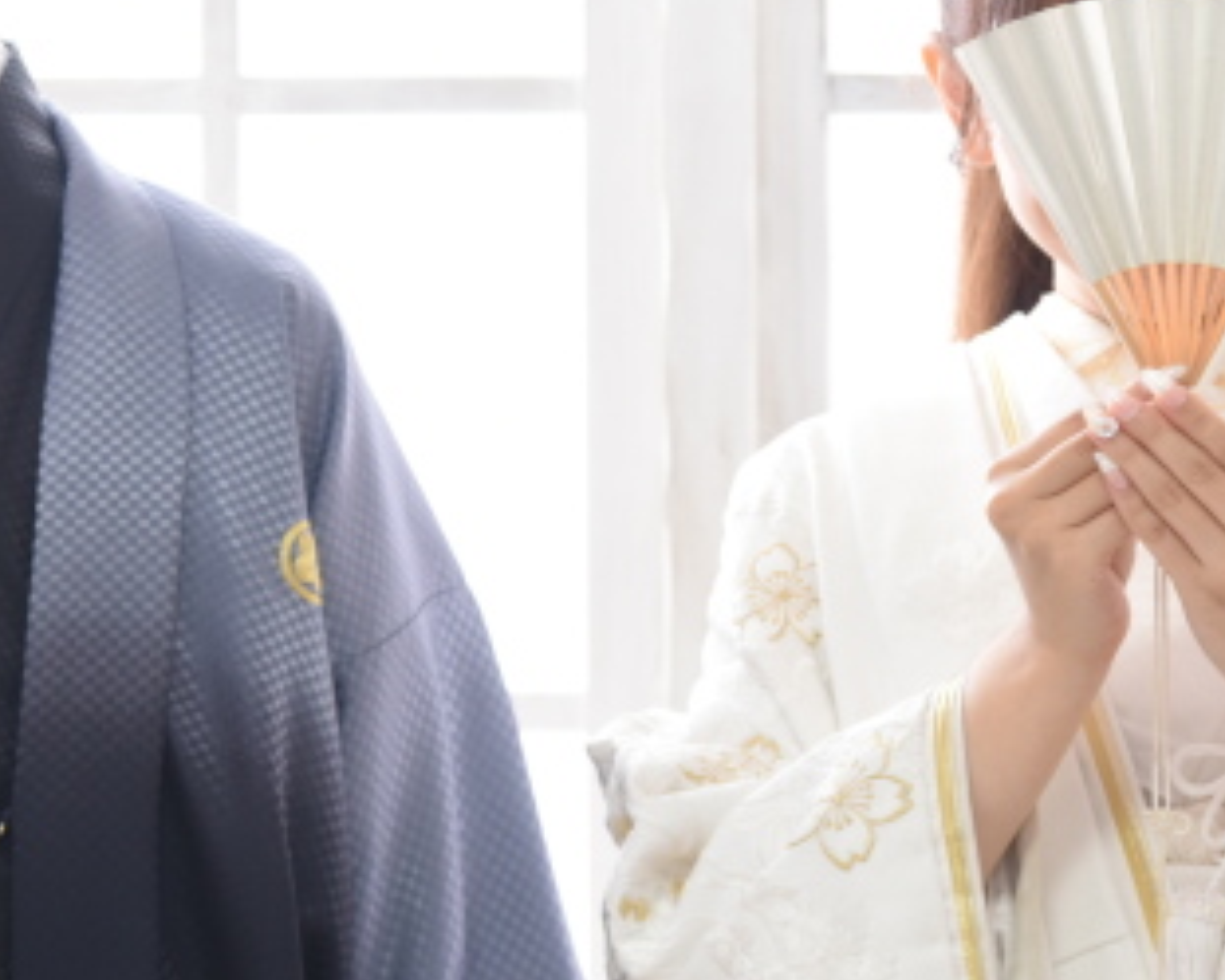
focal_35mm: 188
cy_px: 49
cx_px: 496
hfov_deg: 10.3
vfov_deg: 8.2
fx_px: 6818
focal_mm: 78
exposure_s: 1/125
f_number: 5
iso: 1000
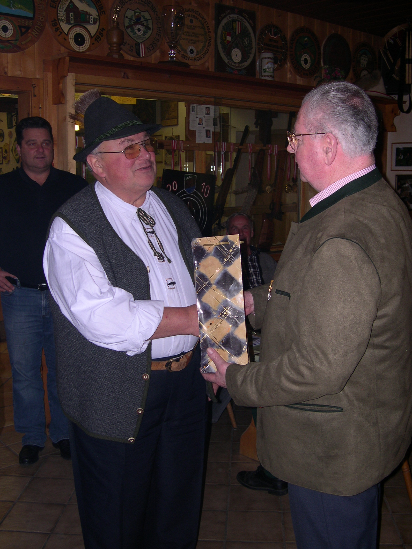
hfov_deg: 37.7
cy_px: 274
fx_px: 603
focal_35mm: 38
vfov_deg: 49.0
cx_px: 206
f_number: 2.8
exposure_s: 1/60
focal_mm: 8
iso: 100
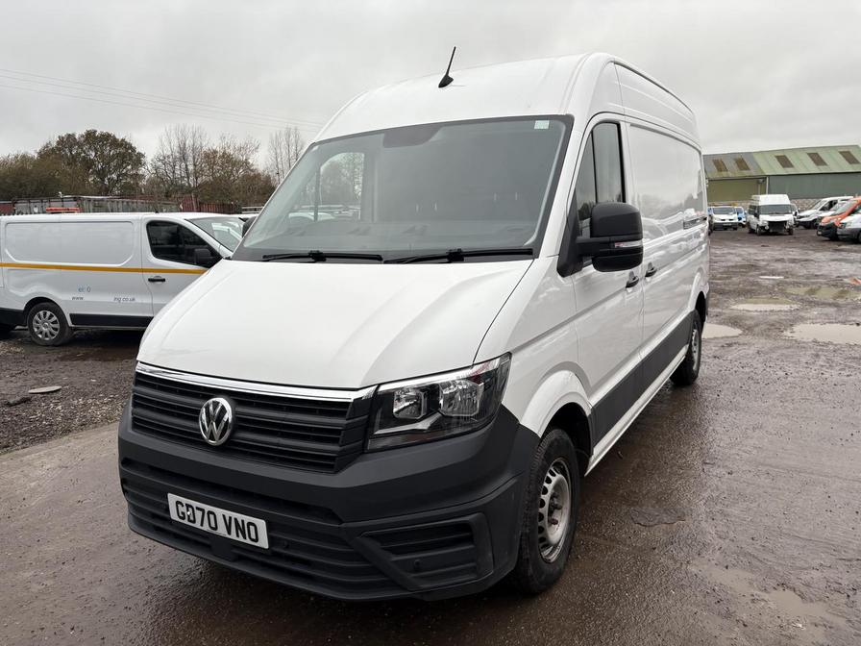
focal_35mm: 26
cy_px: 323
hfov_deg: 67.3
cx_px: 430
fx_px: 647
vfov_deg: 53.1
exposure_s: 1/773
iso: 50
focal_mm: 5.96
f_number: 1.6
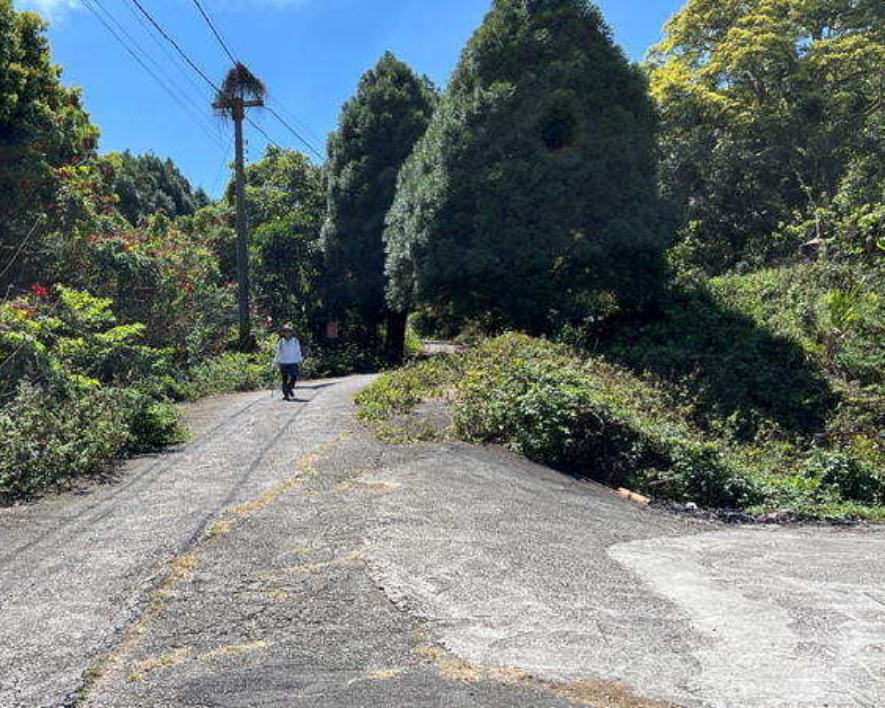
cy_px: 342
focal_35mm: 36
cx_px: 331
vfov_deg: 41.1
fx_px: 943
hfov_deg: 49.8
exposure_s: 1/3165
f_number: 1.5
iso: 50
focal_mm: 5.7
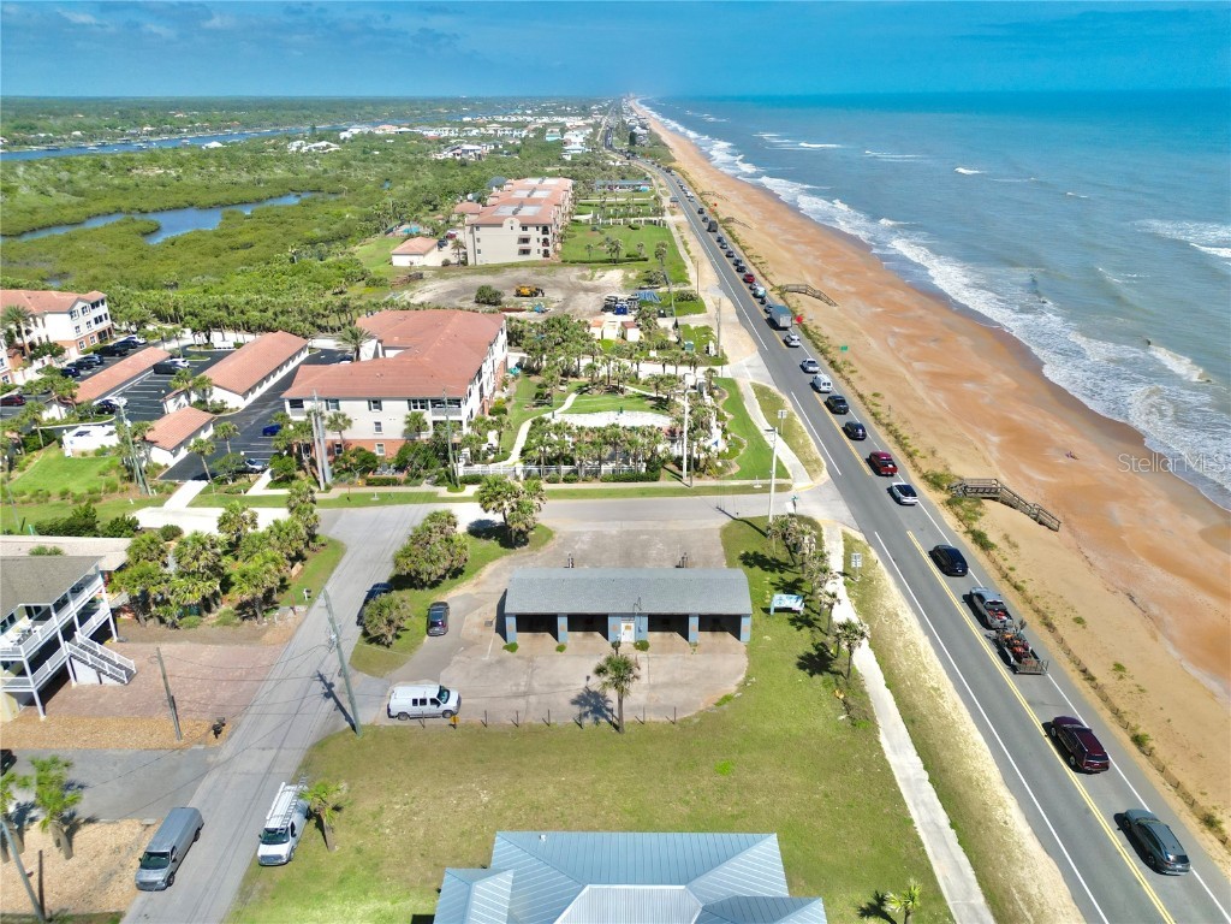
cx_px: 616
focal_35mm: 24
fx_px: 853
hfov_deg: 71.6
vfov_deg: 56.8
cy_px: 462
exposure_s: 1/6400
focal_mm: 6.72
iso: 110
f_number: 1.7
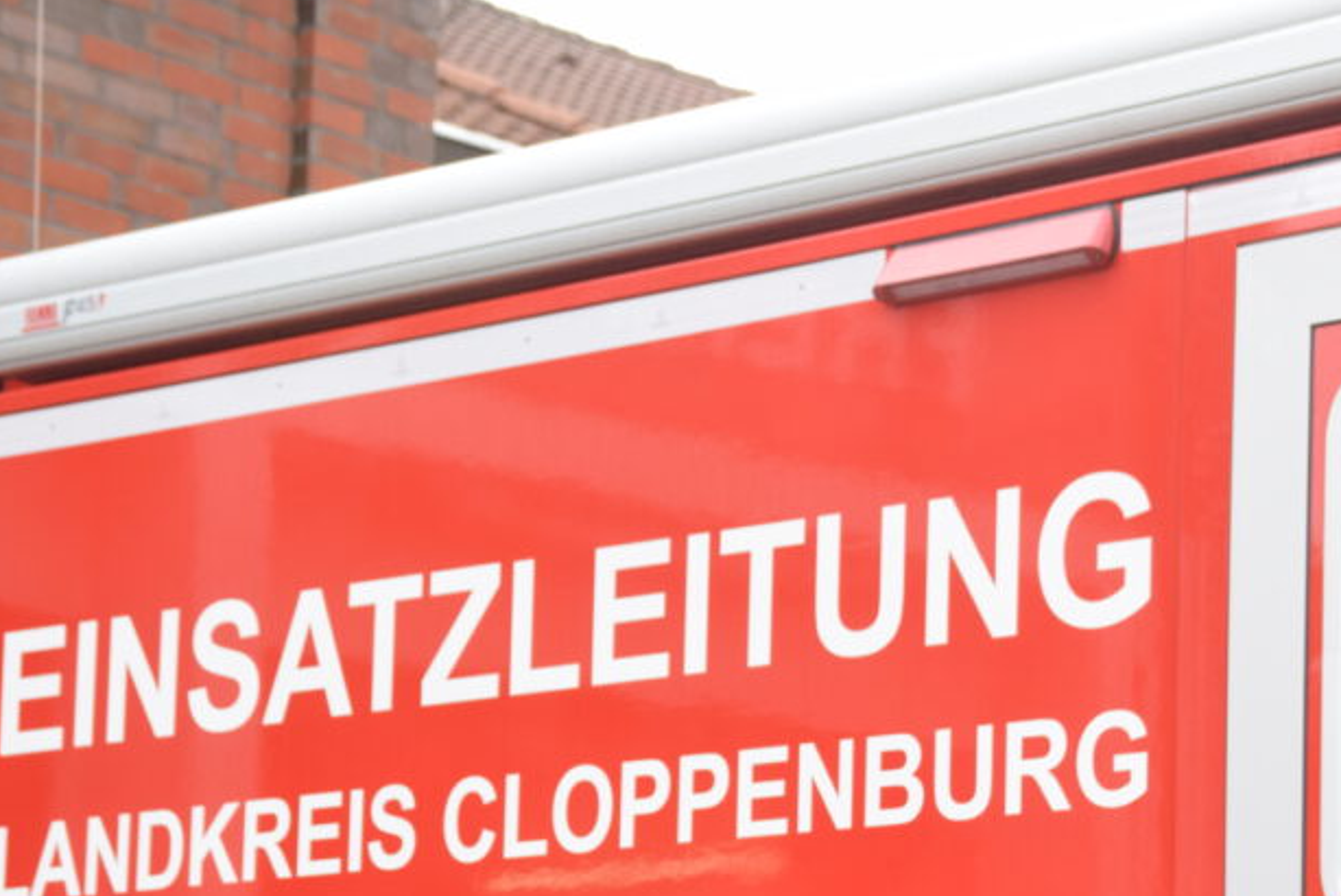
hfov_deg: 15.8
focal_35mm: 130
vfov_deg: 10.5
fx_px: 4845
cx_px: 660
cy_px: 729
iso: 400
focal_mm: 52
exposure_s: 1/200
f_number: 7.1
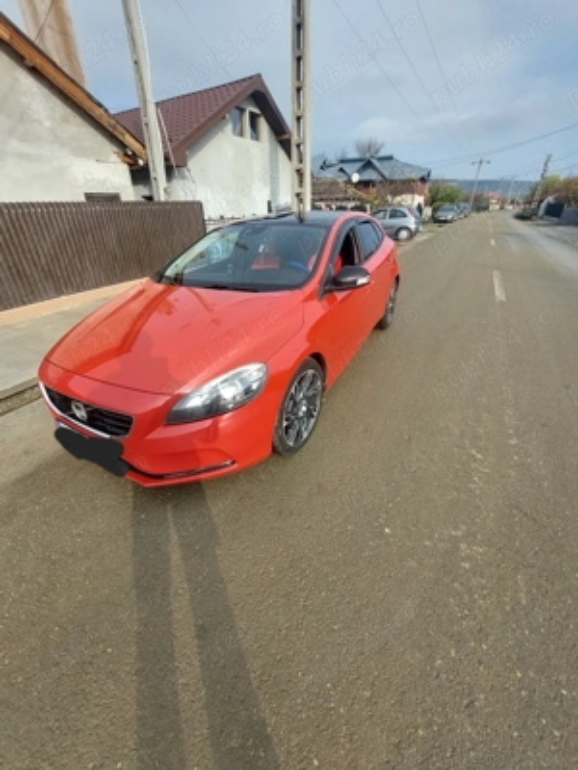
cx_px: 289
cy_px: 385
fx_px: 289
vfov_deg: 106.2
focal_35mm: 13
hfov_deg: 89.9
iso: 50
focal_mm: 1.74
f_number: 2.2
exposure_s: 1/714
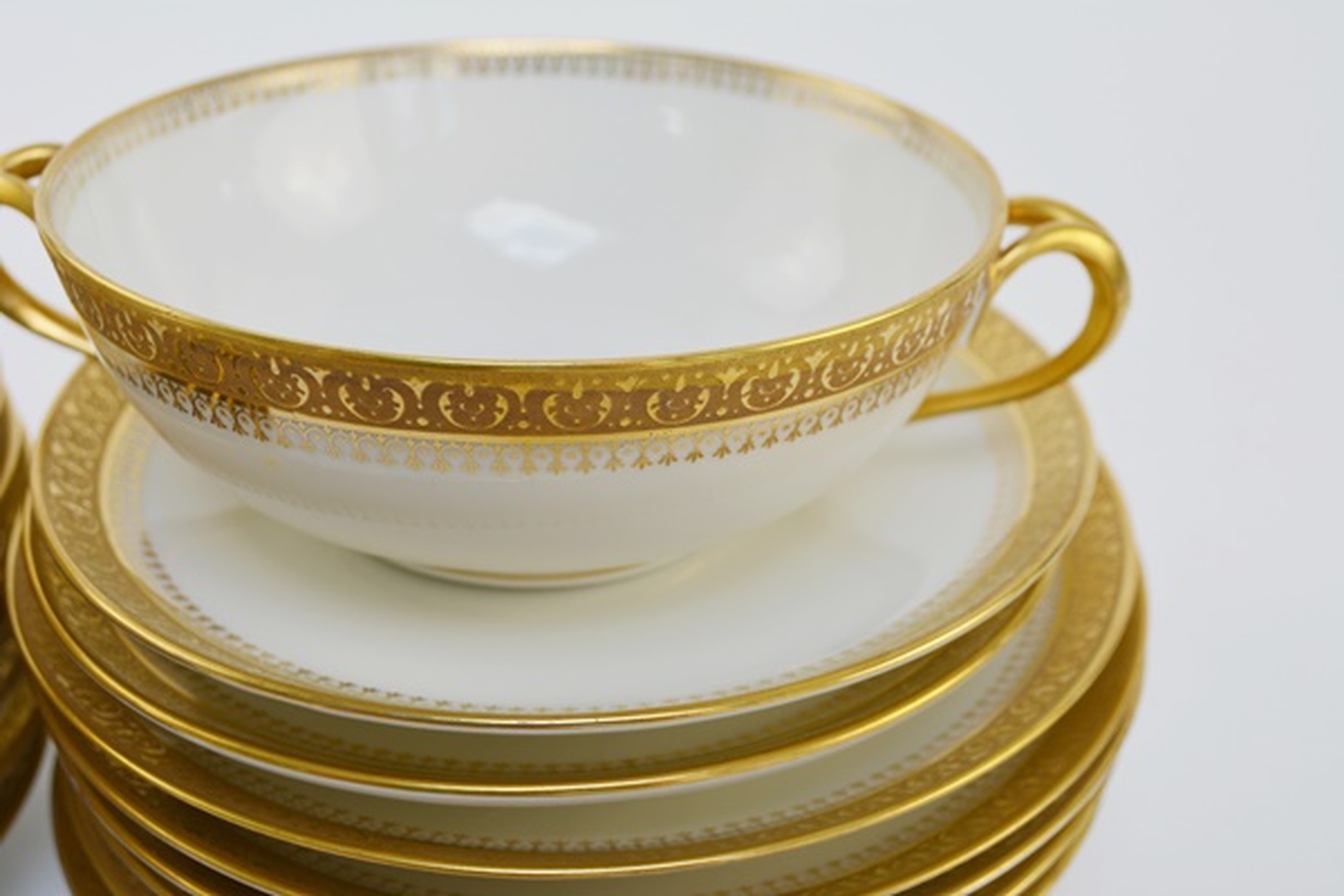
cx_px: 672
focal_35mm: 45
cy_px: 448
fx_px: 1680
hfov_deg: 43.6
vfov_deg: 29.9
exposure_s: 1/160
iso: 200
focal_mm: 30
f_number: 6.3
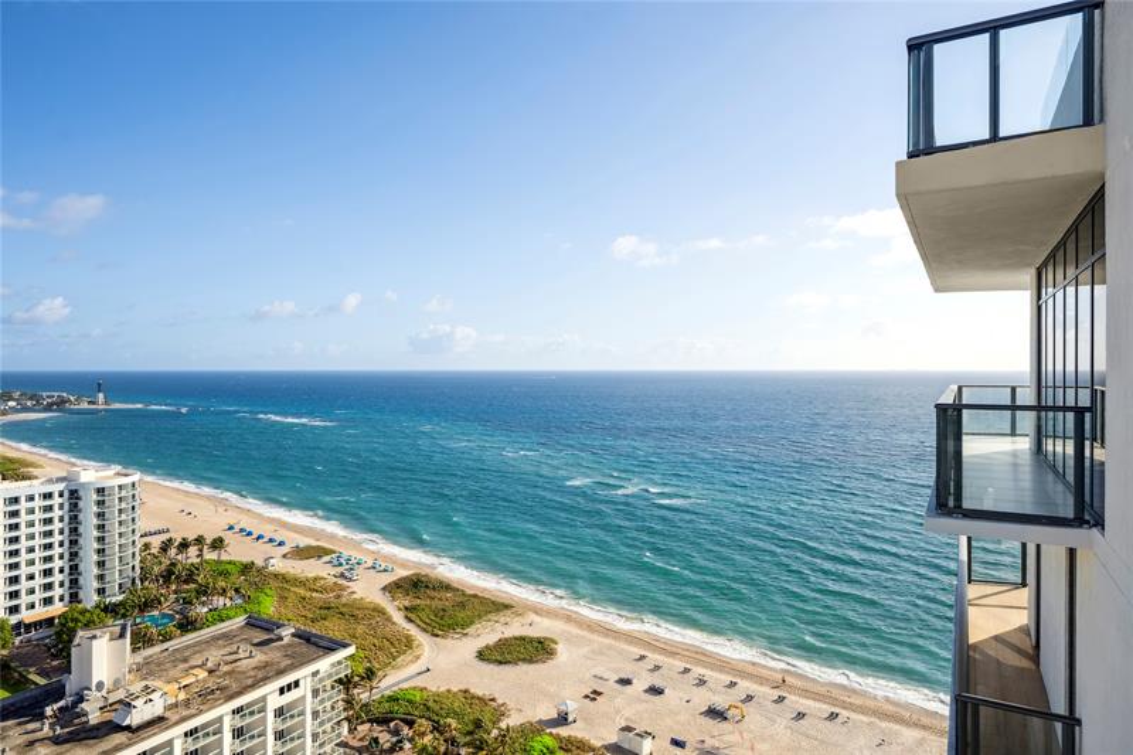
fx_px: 661
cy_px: 378
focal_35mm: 21
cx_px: 566
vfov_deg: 59.5
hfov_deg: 81.2
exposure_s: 1/200
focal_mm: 21
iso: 100
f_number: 8
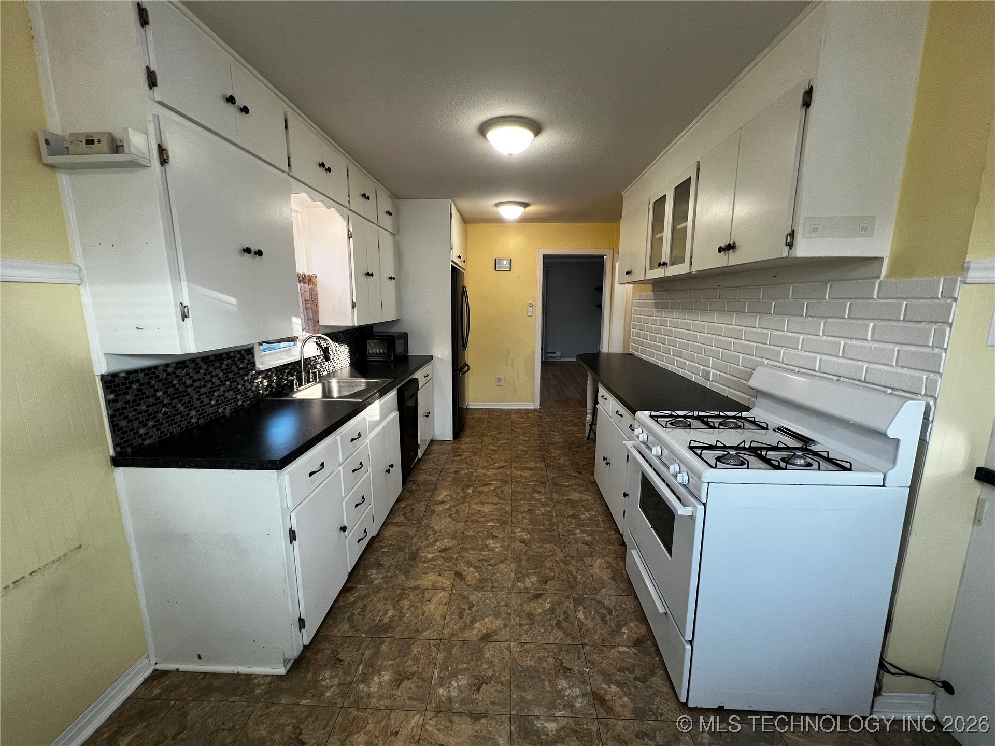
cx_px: 498
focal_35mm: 13
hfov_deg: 106.2
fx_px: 374
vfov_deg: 89.9
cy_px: 373
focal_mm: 1.57
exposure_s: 1/120
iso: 200
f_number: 1.8
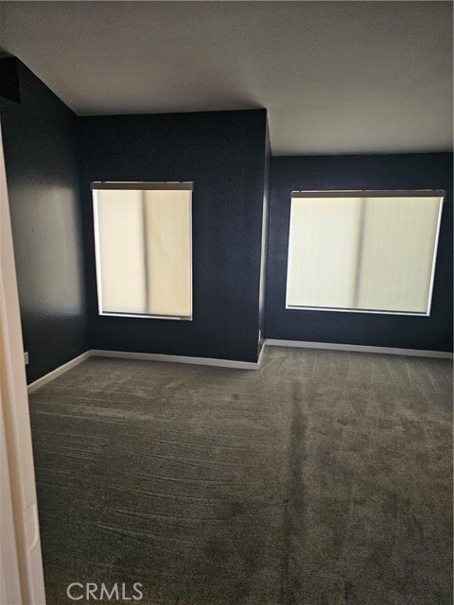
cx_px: 227
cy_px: 302
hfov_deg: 58.9
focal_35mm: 23
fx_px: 402
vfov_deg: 73.9
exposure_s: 1/240
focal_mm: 6.3
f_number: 1.7
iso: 800
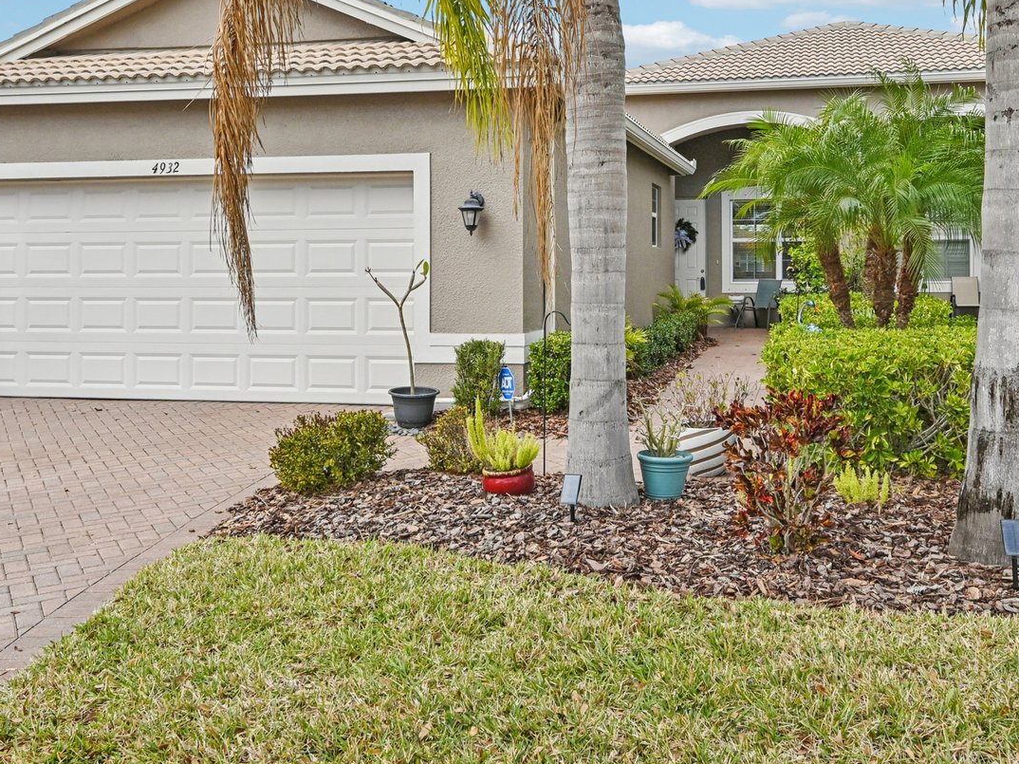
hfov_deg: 54.6
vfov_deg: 42.1
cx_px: 646
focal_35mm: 33
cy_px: 230
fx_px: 971
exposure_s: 1/1000
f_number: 8
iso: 400
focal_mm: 18
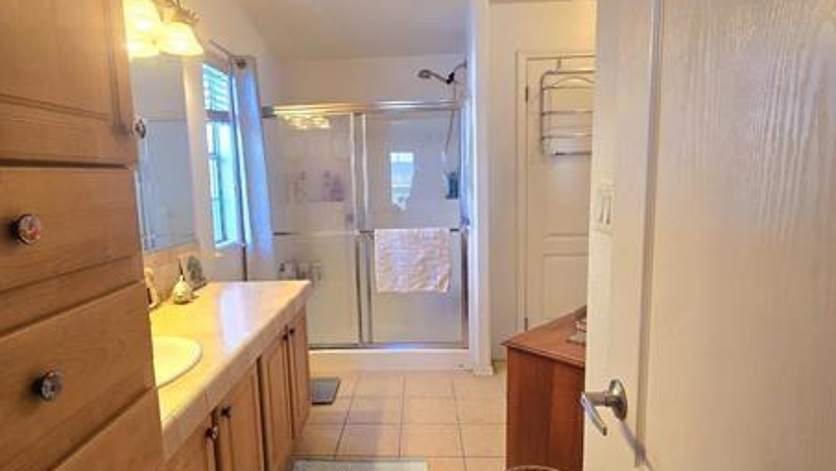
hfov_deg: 86.5
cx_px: 395
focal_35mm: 20
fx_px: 443
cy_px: 244
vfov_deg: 55.9
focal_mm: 2.2
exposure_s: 1/60.2
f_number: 2.2
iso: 160
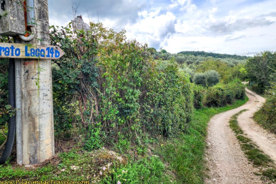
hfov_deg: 69.4
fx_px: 199
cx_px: 139
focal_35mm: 26
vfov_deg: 49.5
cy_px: 81
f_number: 1.8
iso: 12
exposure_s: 1/492
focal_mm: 6.4
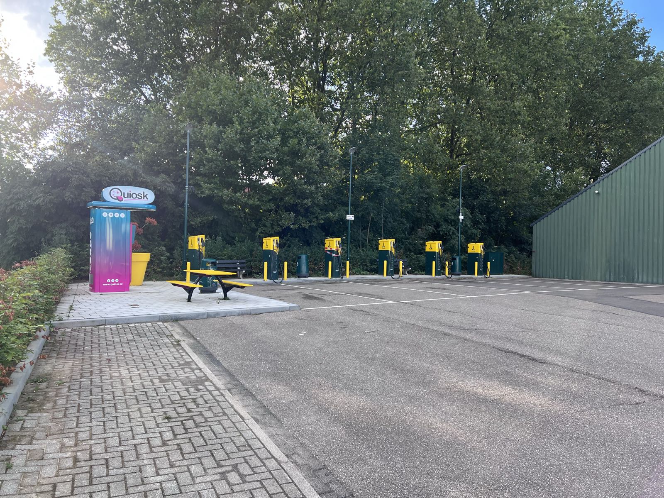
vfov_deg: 53.1
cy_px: 249
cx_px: 332
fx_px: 499
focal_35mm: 26
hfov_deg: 67.3
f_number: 1.5
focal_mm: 5.7
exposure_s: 1/709
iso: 50
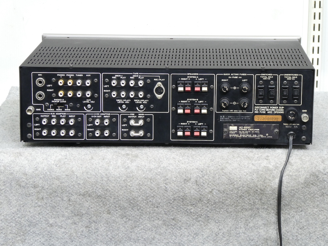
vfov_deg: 12.9
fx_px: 1090
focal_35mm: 115
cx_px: 164
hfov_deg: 17.1
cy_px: 123
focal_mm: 20.6
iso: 200
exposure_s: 1/3.2
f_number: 5.1
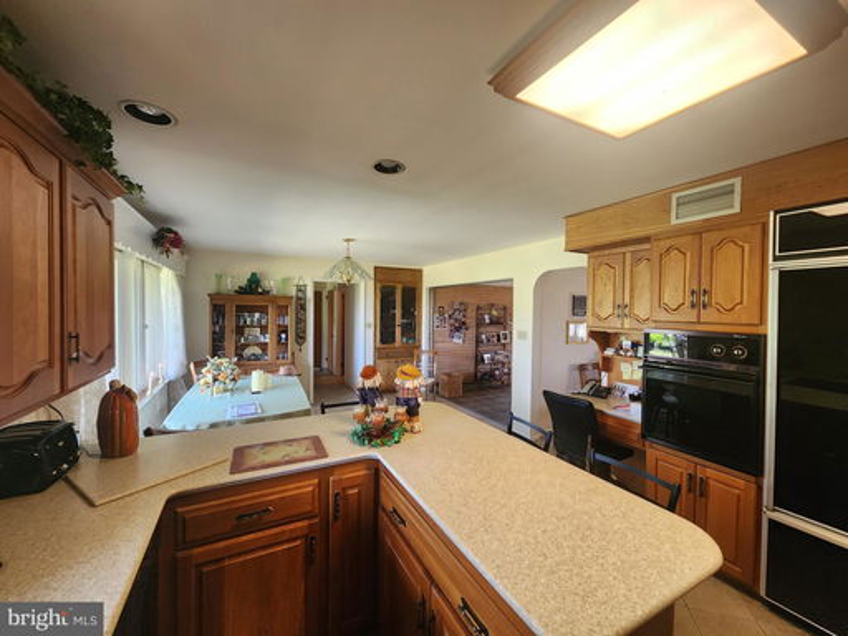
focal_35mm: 13
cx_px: 424
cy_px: 318
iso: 250
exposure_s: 1/60
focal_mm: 2.2
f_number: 2.2
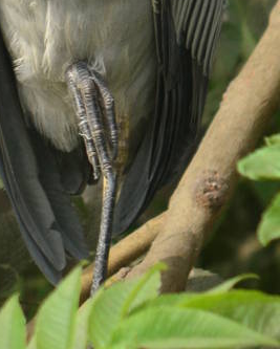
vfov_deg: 1.0
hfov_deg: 0.8
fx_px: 20927
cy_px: 89
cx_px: 30
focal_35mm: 2023
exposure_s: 1/2000
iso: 500
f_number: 5.6
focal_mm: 300
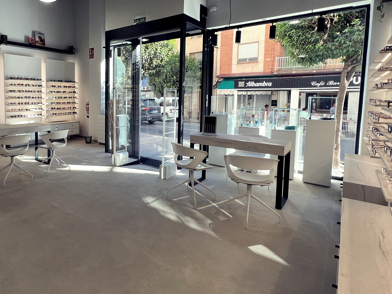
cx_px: 112
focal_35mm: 21
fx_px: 238
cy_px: 114
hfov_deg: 74.8
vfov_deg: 62.7
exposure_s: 1/176
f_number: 1.8
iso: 32
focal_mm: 1.57
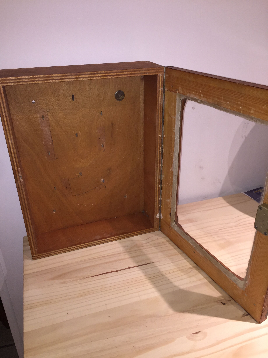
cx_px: 134
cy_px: 179
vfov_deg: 61.7
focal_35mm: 29
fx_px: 299
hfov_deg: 48.2
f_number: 2.2
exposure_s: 1/33
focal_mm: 4.15
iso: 64
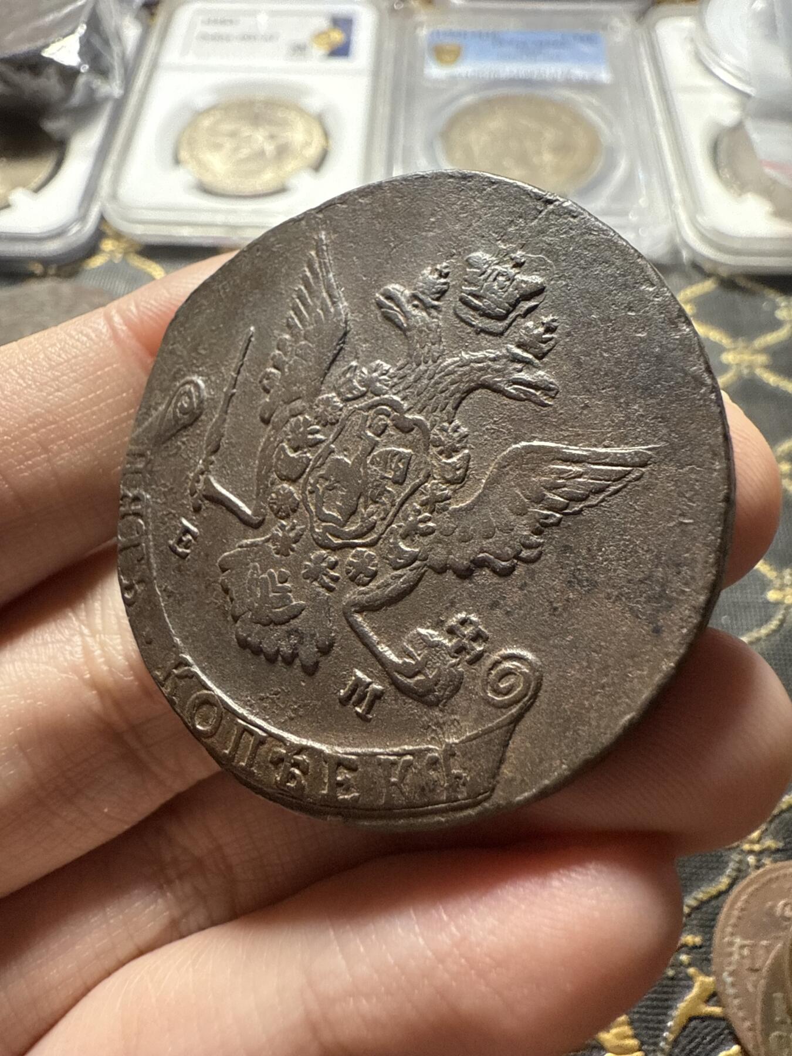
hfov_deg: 56.8
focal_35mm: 24
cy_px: 528
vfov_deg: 71.6
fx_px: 732
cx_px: 396
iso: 400
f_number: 2.2
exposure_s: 1/61
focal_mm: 2.22
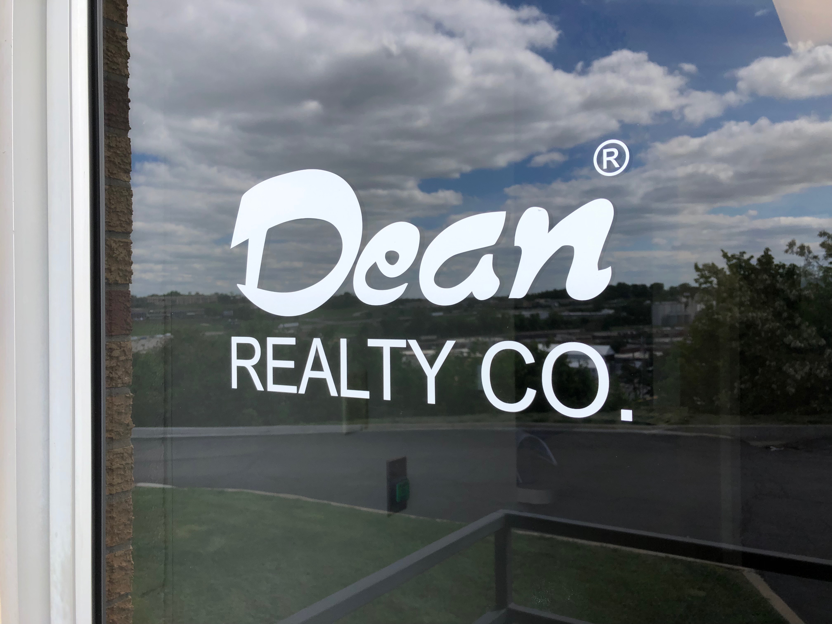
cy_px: 312
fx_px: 673
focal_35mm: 28
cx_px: 416
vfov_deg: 49.7
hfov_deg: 63.4
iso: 20
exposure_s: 1/615
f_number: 1.8
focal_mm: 3.99
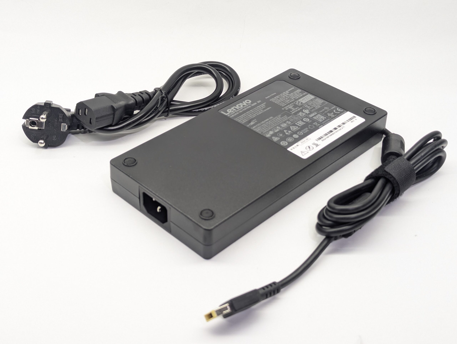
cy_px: 172
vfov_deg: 30.3
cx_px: 228
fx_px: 635
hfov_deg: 39.6
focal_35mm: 48
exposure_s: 1/90
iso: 92
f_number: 1.85
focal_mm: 6.81
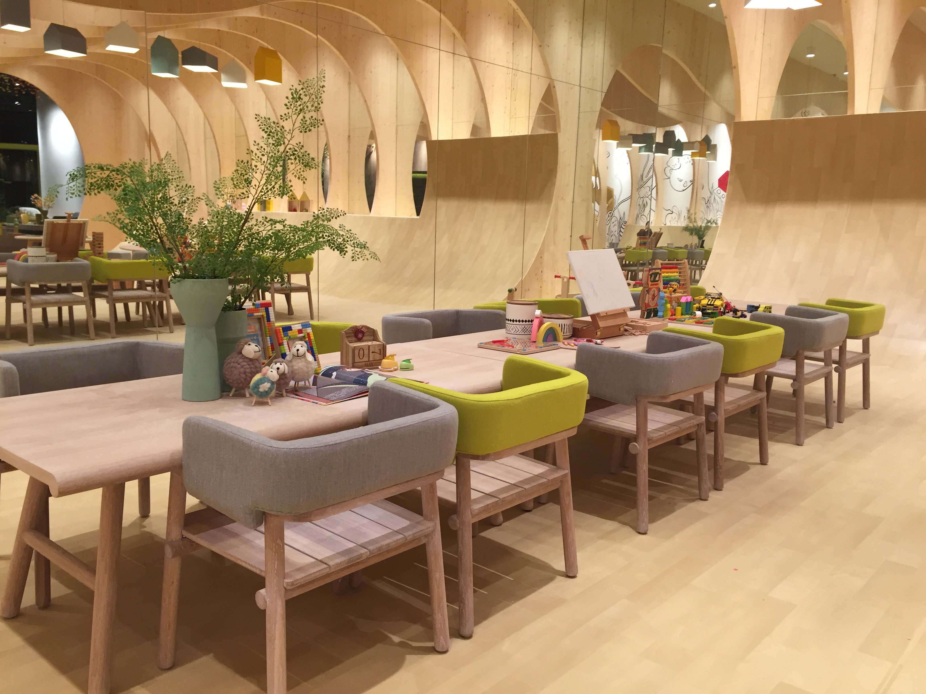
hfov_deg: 61.7
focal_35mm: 29
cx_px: 463
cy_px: 347
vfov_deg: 48.2
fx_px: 776
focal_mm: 4.15
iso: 80
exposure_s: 1/33
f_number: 2.2
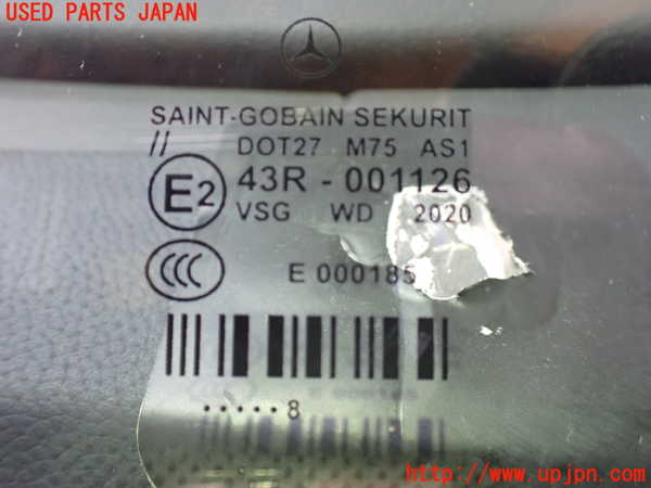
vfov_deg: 46.8
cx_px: 326
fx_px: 564
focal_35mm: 30
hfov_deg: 60.0
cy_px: 244
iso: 1250
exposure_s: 1/30
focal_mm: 5.4
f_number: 2.3
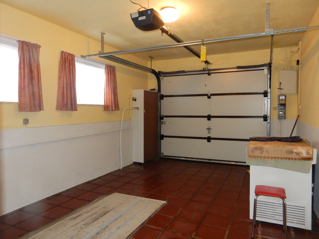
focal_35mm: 25
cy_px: 120
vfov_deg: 54.9
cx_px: 160
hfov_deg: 69.4
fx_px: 230
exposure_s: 1/30
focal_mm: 4.5
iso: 280
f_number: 3.7
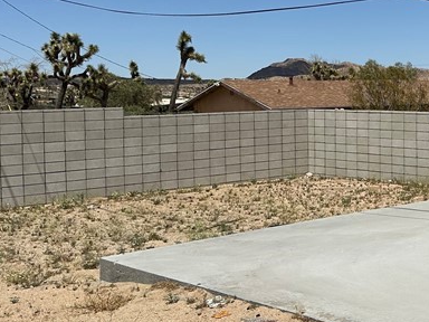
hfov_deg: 28.2
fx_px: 793
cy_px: 103
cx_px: 441
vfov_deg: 22.8
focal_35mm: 64
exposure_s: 1/12048
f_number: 1.78
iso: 80
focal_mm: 6.86
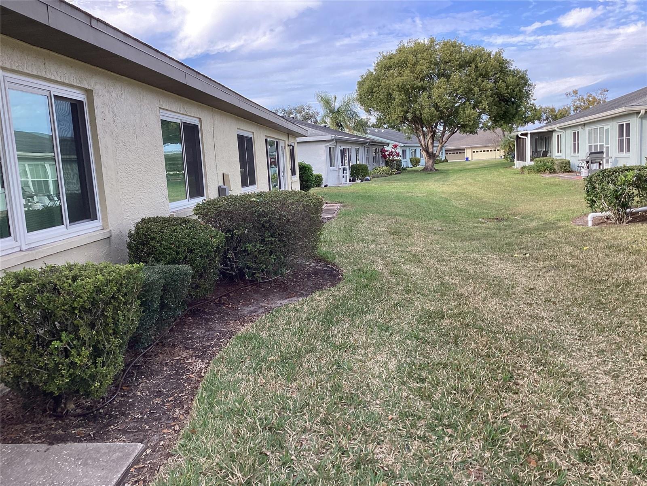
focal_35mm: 31
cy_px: 243
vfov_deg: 45.4
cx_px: 324
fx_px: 579
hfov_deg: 58.4
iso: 25
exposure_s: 1/203
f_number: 2.4
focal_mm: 3.3
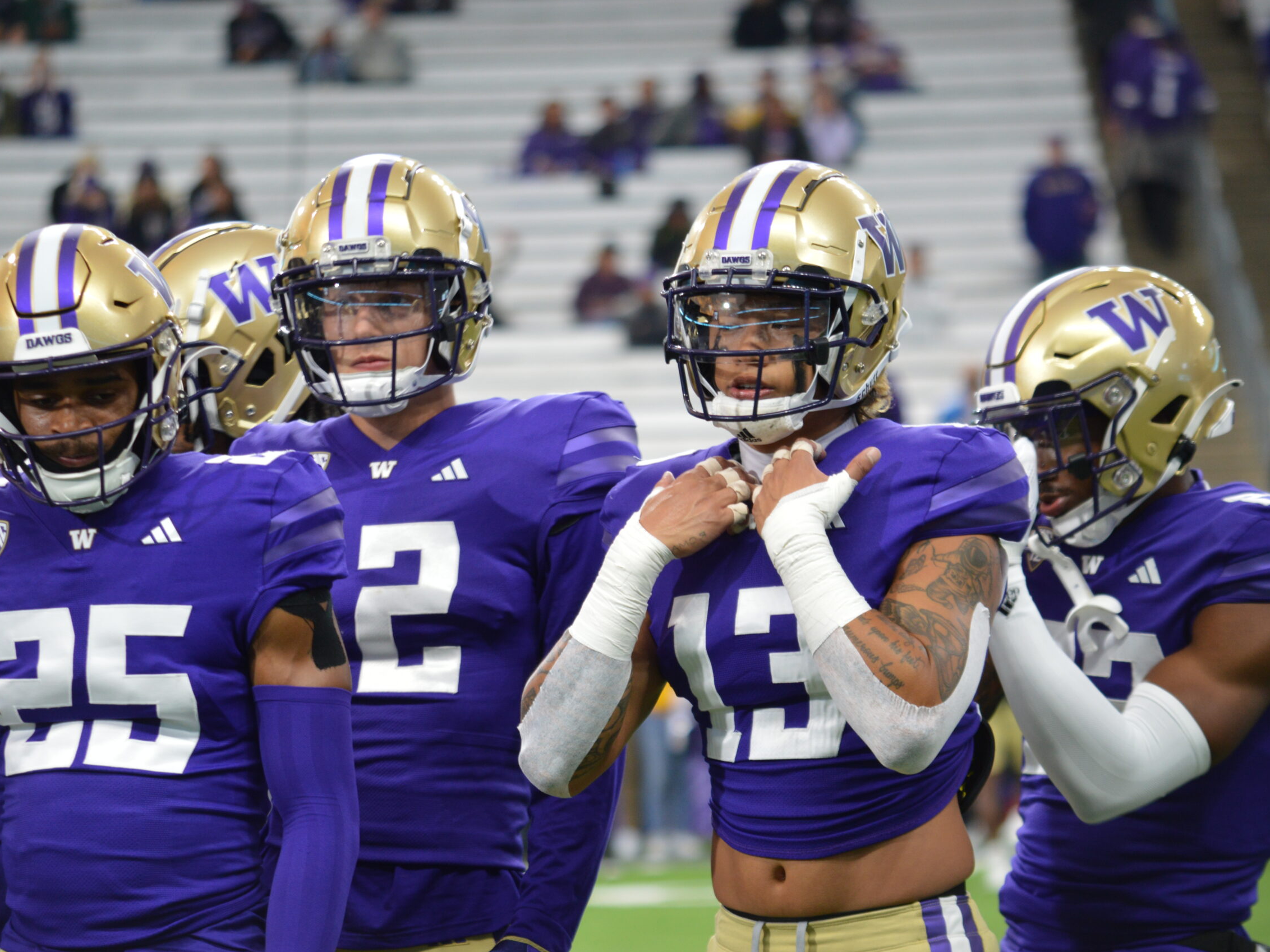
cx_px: 558
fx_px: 9265
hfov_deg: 7.8
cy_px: 476
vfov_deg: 5.9
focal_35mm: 253
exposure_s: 1/125
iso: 560
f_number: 5
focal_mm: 155
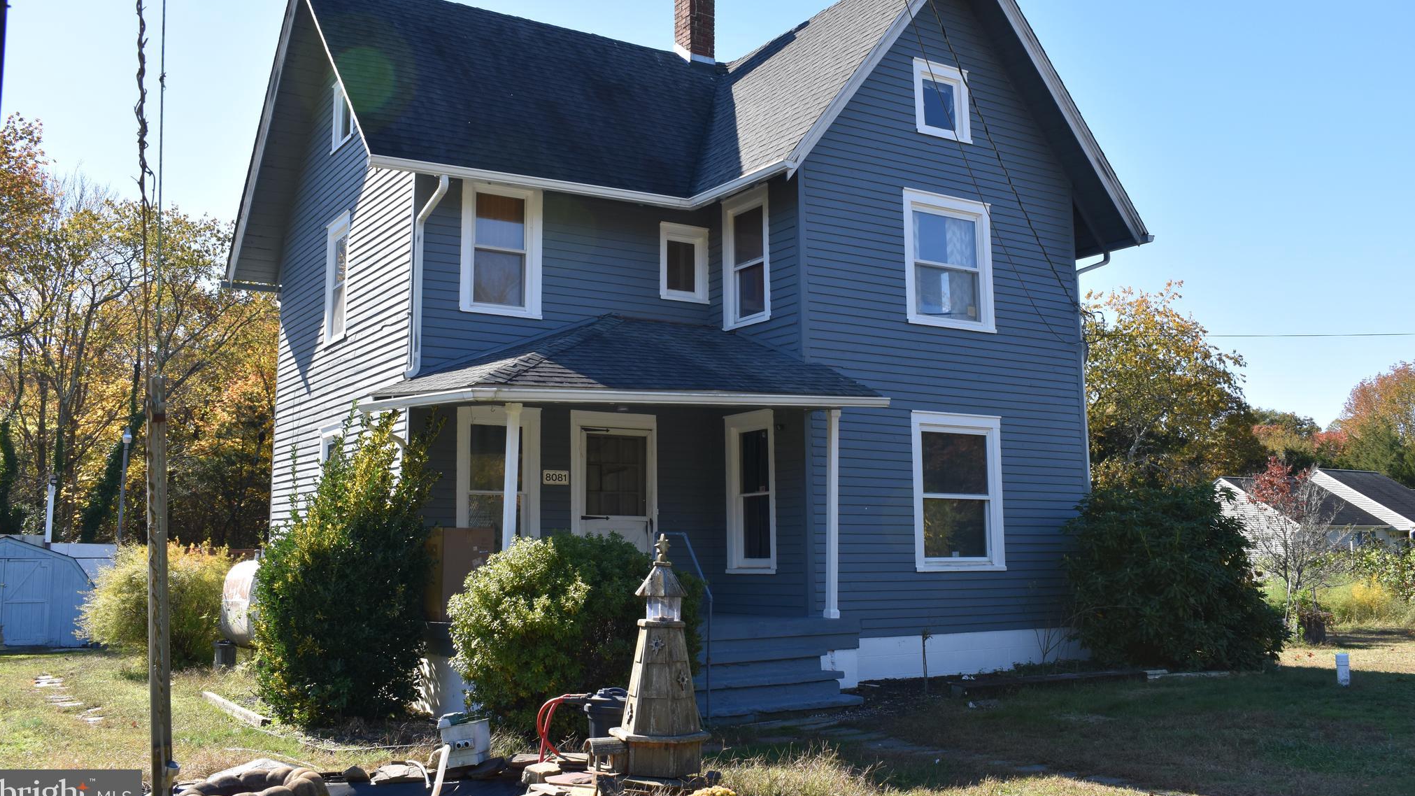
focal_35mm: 35
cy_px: 343
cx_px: 703
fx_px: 1313
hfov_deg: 56.6
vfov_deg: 33.7
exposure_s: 1/250
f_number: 8
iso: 200
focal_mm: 22
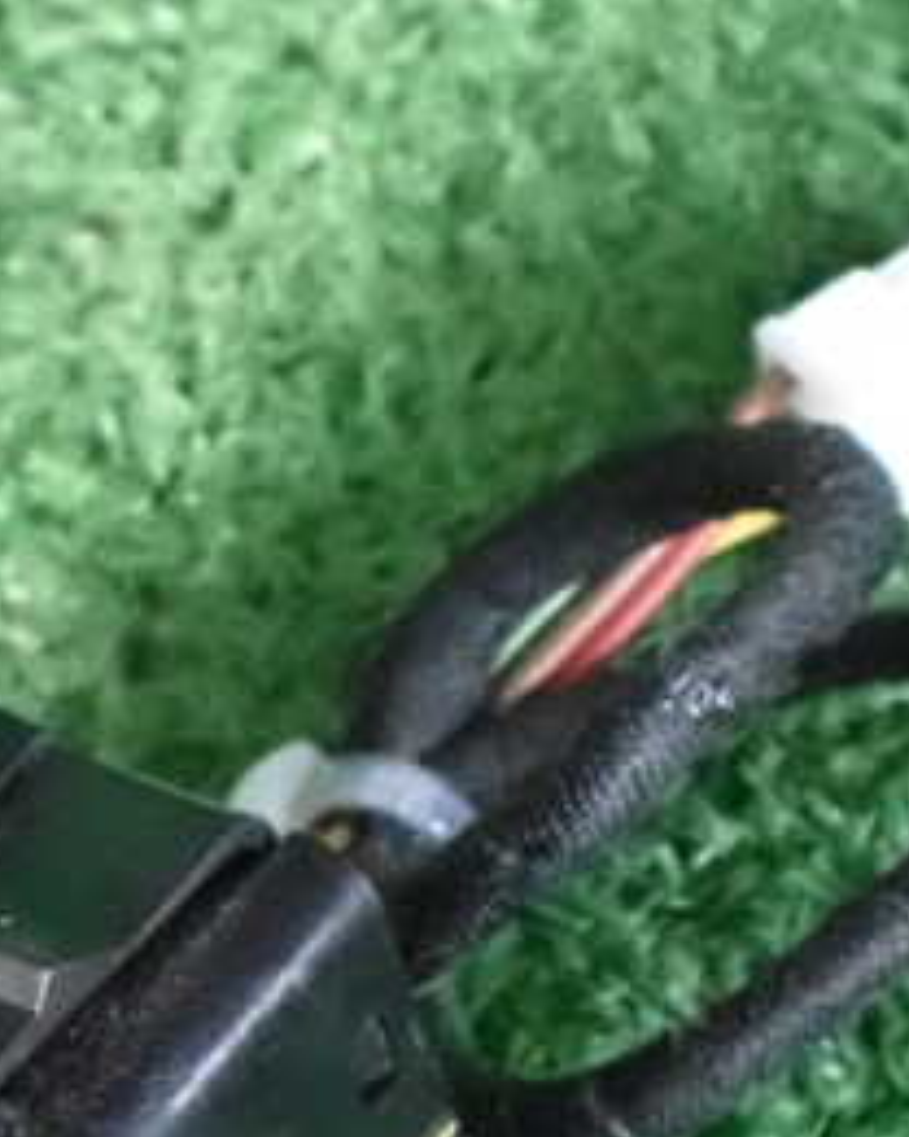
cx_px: 87
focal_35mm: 225
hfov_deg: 6.9
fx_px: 7566
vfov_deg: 8.6
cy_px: 945
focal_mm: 18
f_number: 4.9
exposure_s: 1/40
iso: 6400
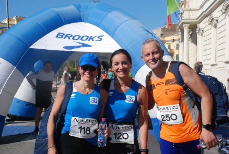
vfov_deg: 22.7
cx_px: 114
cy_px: 77
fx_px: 383
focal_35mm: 60
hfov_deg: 33.3
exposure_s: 1/2000
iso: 1000
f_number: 9
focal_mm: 40
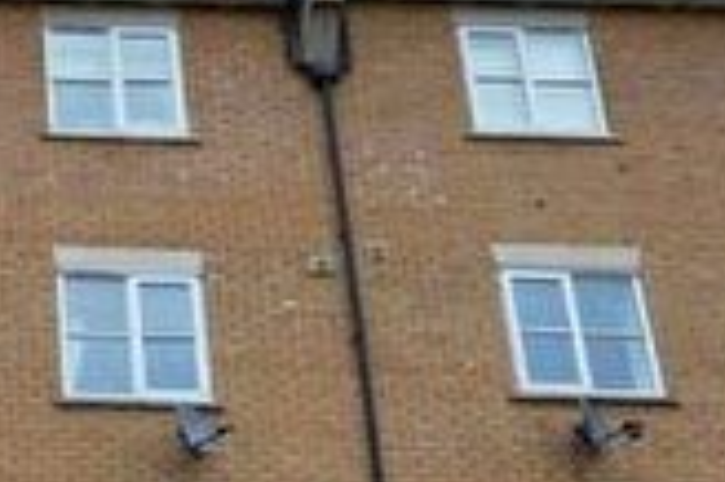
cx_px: -203
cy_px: 685
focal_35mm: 64
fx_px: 1288
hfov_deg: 26.8
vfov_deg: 19.0
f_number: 5.6
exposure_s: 1/125
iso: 220
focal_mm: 10
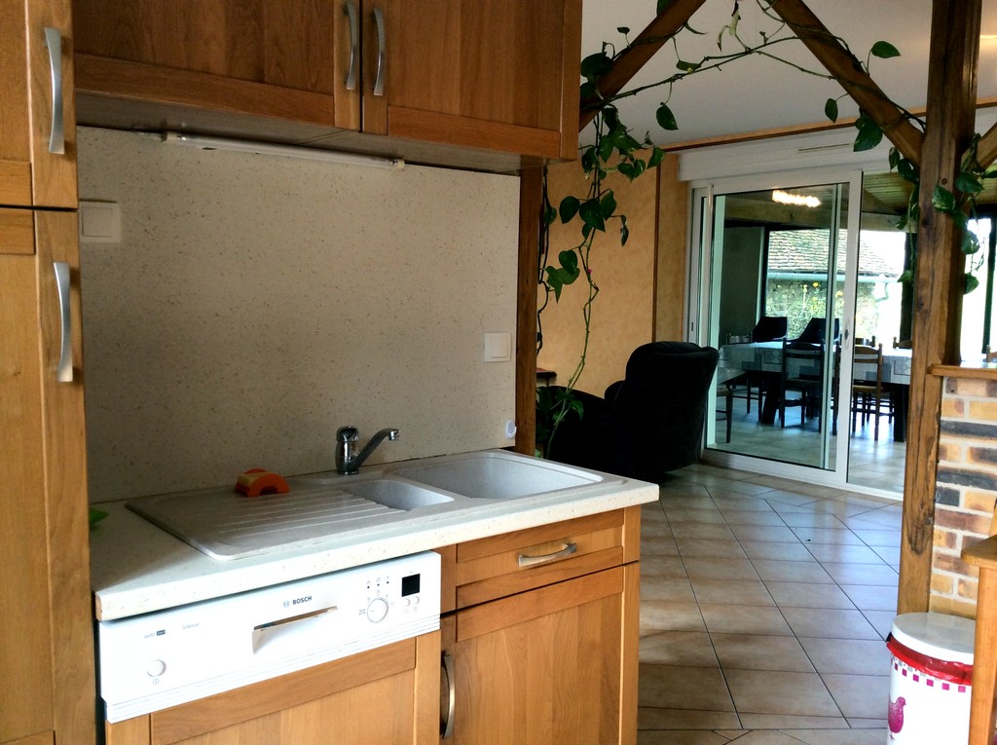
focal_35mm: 32
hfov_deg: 56.9
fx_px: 920
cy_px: 372
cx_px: 498
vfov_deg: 44.1
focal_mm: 3.3
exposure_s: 1/60
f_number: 2.4
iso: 50
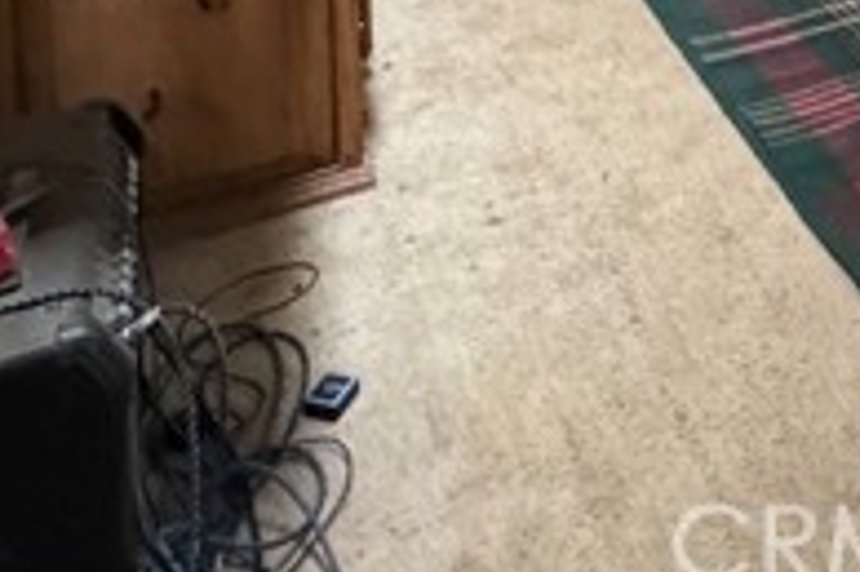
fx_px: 1146
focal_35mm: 48
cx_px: 847
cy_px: -457
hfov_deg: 37.1
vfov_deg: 20.2
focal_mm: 2.22
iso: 1250
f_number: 2.2
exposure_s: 1/60
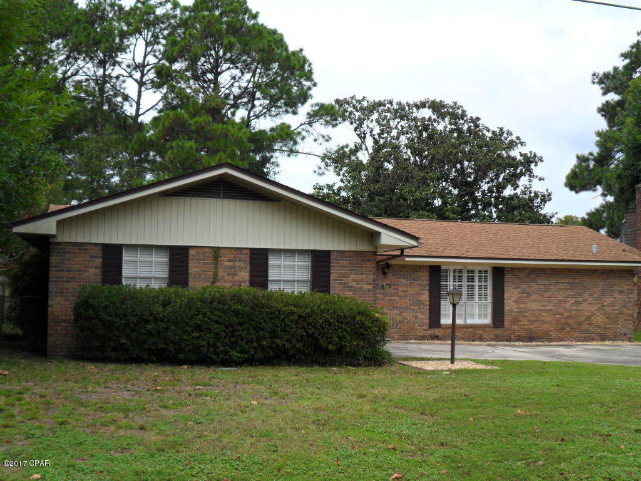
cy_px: 240
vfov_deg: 32.9
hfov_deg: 42.9
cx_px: 320
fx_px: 815
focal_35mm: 44
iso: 100
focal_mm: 7.8
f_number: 4.5
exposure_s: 1/500
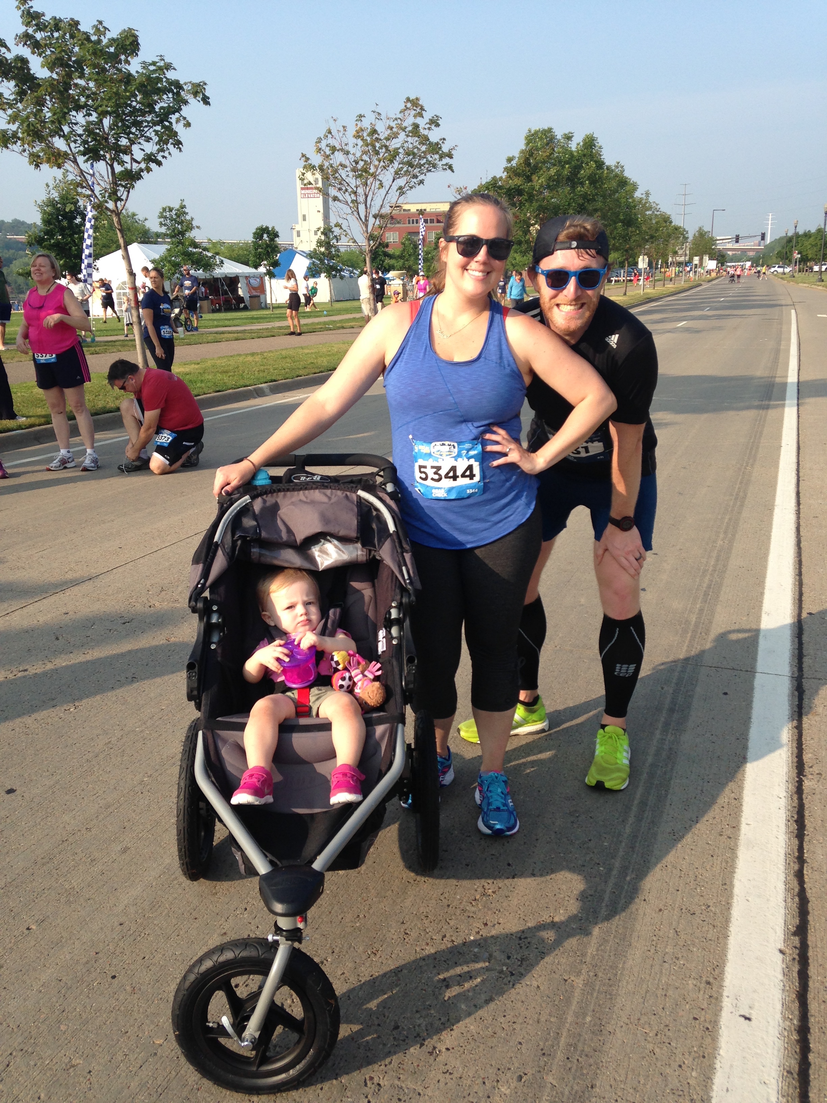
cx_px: 414
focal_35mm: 33
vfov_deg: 55.4
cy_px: 552
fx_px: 1051
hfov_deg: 42.9
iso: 50
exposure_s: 1/809
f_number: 2.4
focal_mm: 4.12
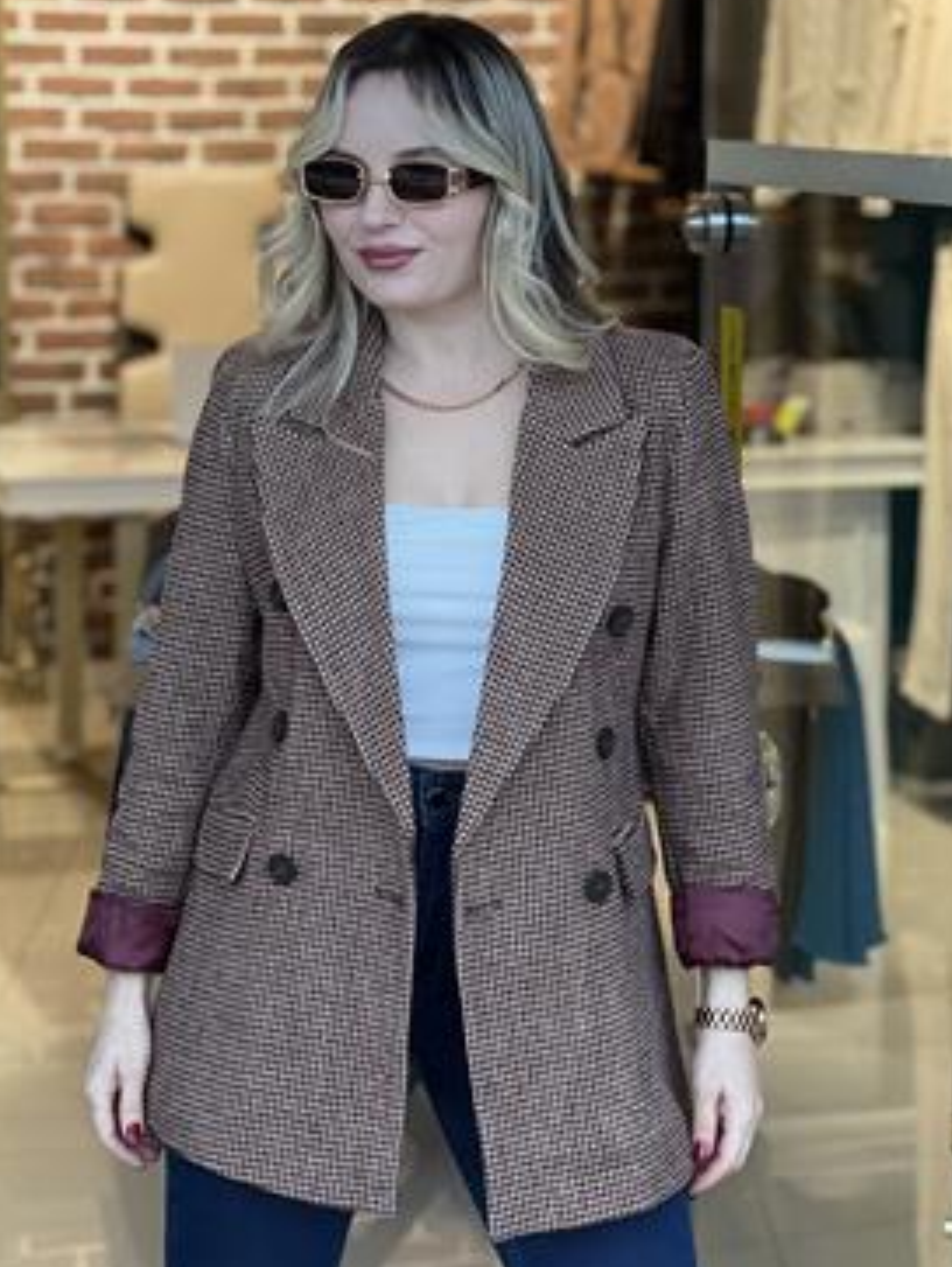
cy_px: 592
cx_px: 466
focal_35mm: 99
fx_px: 3626
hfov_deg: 15.0
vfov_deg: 19.8
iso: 200
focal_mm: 9
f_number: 2.8
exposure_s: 1/100
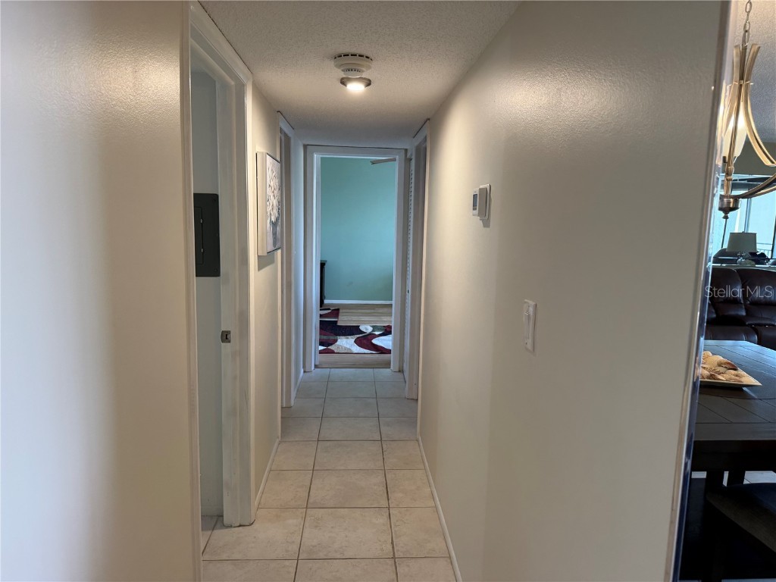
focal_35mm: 24
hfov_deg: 71.6
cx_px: 388
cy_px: 291
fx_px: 538
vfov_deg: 56.8
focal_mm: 6.76
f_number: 1.78
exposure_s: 1/120
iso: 200
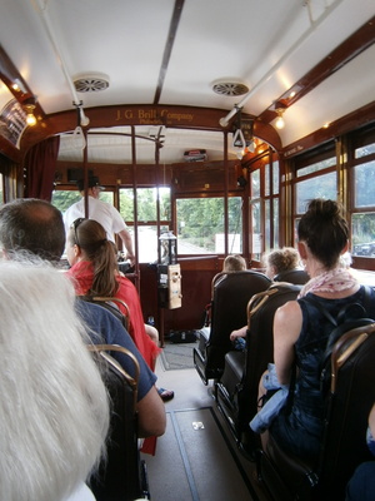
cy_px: 250
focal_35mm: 26
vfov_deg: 67.3
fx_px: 376
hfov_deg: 53.1
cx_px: 188
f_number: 2.8
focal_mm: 4.7
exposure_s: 1/20
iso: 125
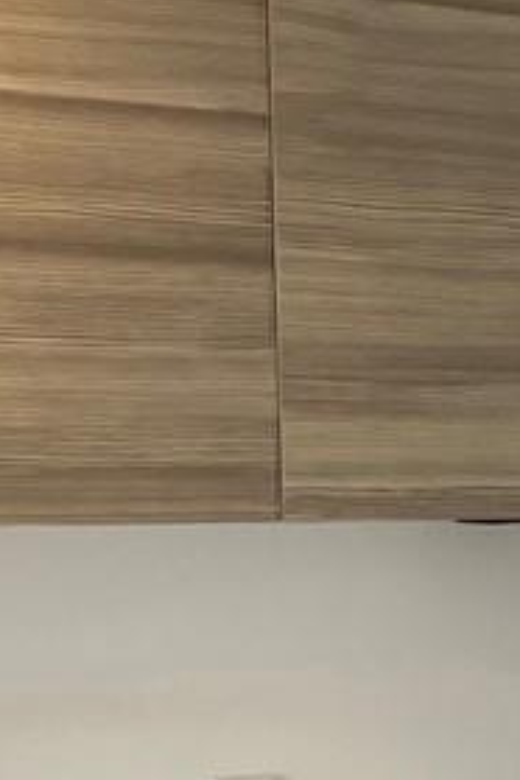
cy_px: 1096
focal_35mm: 155
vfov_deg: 12.7
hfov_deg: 8.7
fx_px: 3358
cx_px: 710
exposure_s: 1/120
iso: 80
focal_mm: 5.7
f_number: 1.5
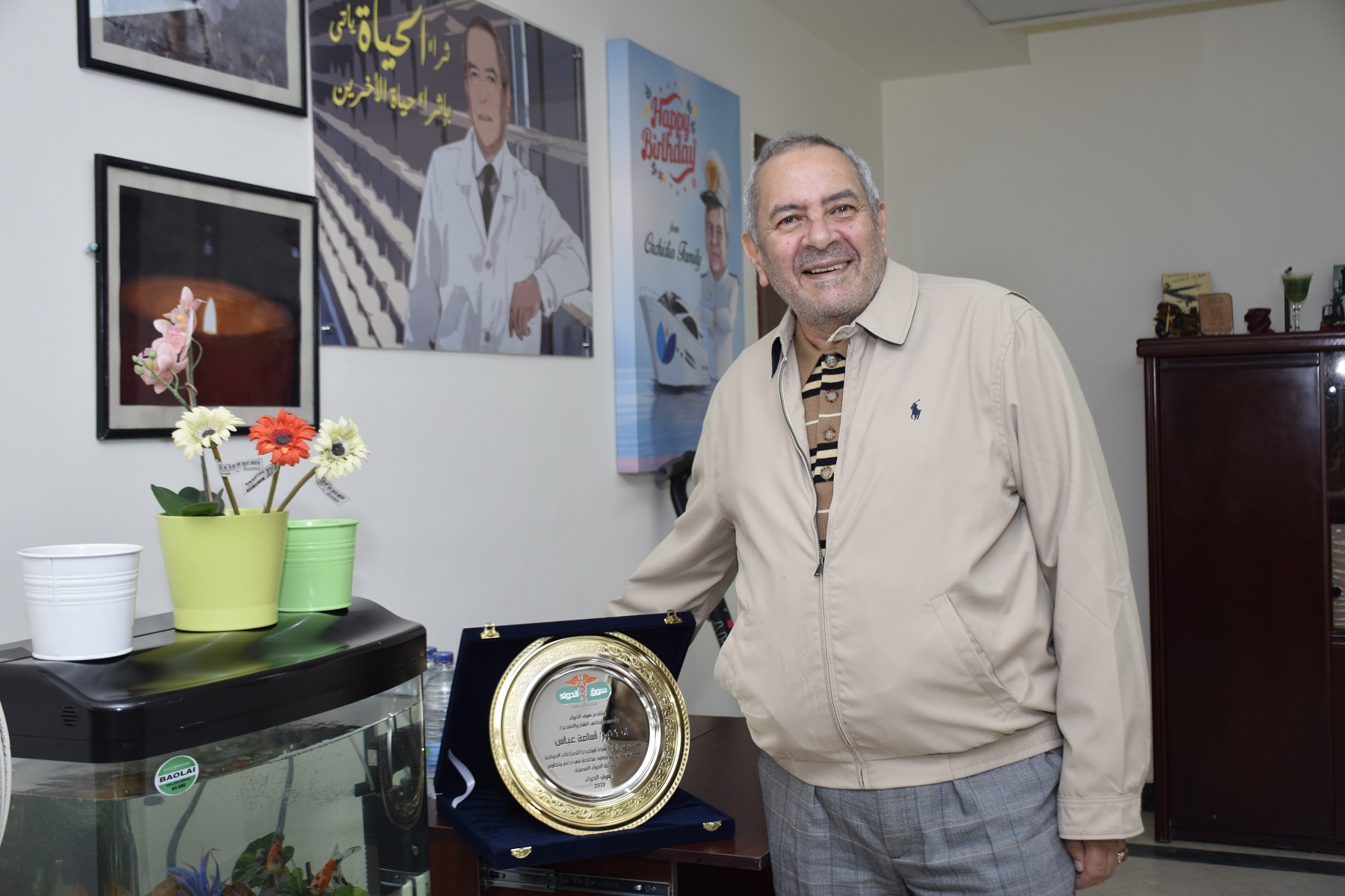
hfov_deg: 49.6
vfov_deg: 34.2
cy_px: 448
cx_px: 672
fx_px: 1457
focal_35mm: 39
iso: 320
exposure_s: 1/160
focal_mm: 26
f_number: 3.8
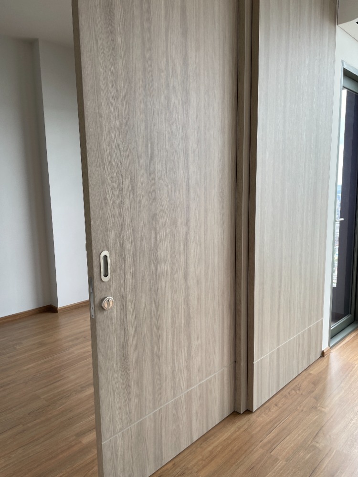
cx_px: 179
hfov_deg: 53.1
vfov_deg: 67.3
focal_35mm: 26
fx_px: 359
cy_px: 238
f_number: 1.6
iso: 32
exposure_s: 1/138
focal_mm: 4.2
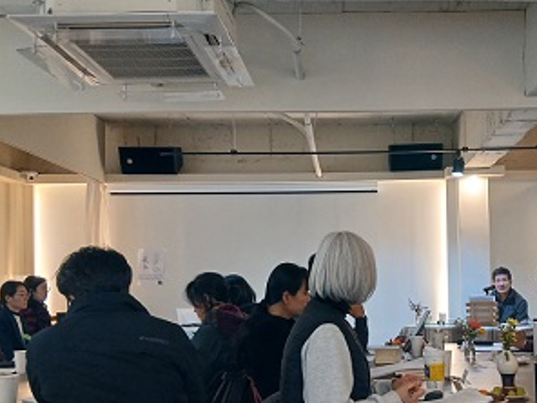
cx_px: 371
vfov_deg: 35.7
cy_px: 262
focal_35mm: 40
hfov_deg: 45.9
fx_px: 621
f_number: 1.8
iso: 250
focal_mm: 3.98
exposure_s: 1/30
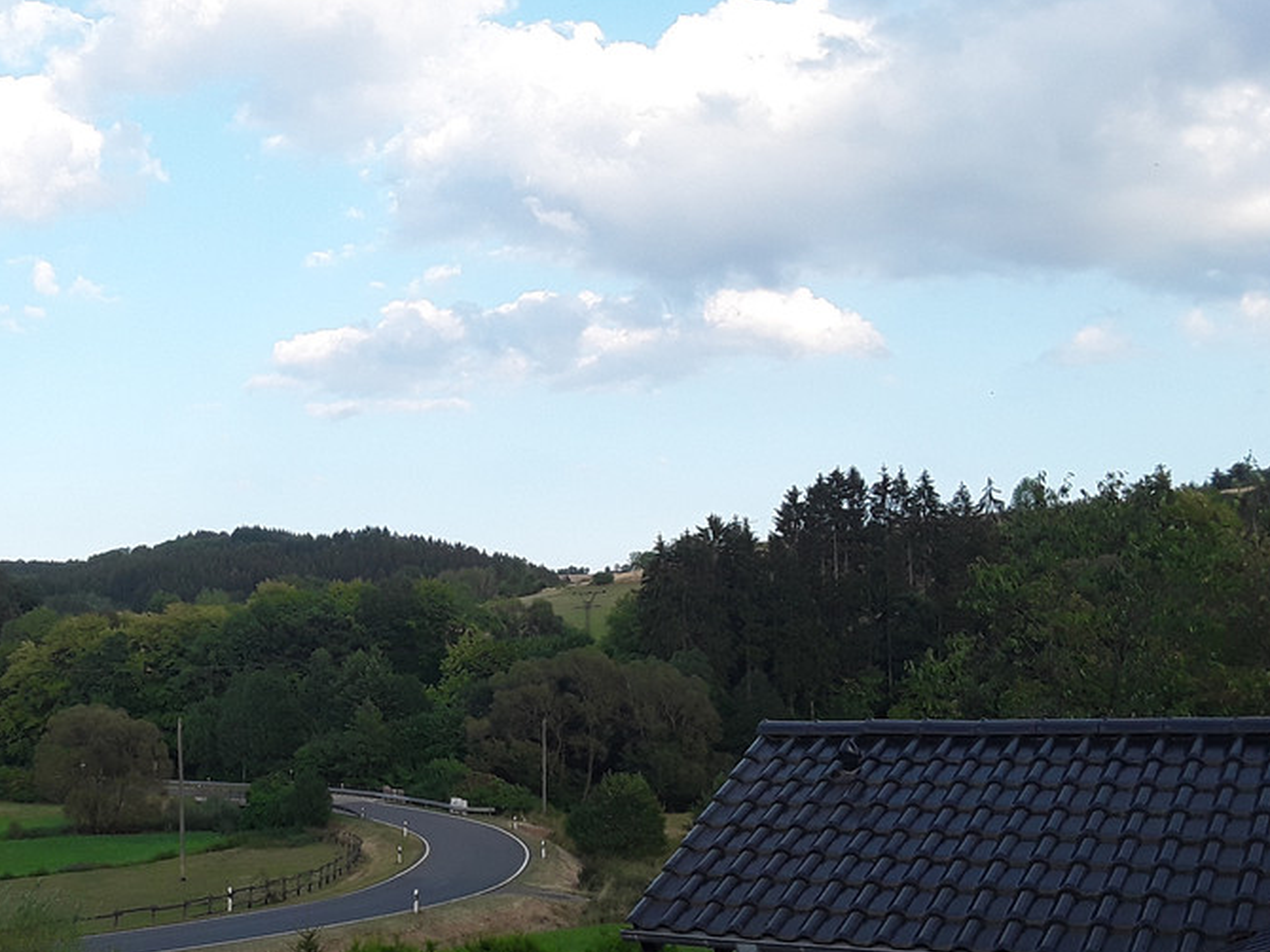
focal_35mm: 43
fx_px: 1577
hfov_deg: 42.4
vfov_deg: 33.0
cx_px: 308
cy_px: 707
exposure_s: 1/402
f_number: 1.9
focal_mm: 2.91
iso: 40
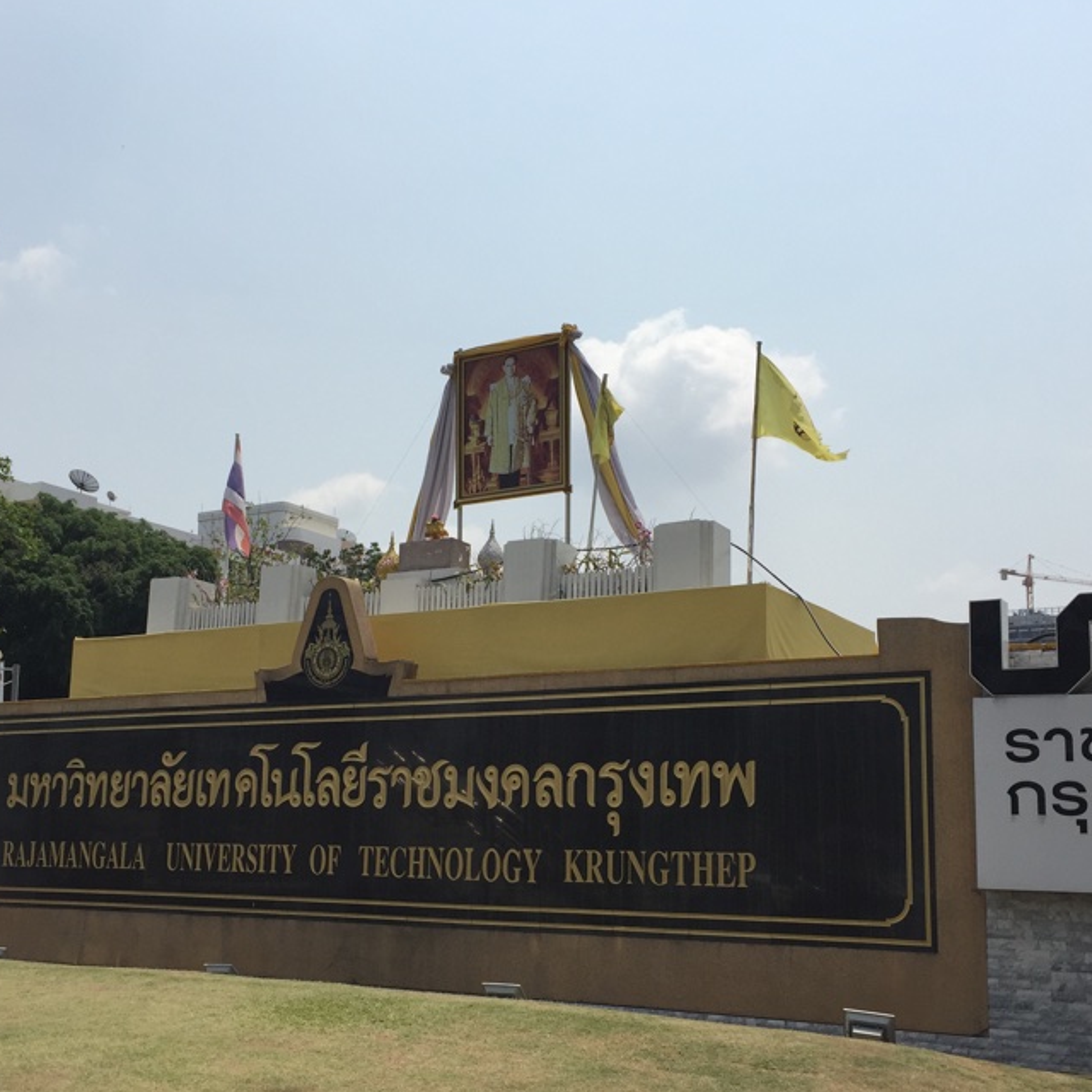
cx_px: 495
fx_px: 1463
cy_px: 636
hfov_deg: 40.9
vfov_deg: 40.8
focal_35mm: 41
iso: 32
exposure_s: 1/3597
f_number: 2.2
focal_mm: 4.15
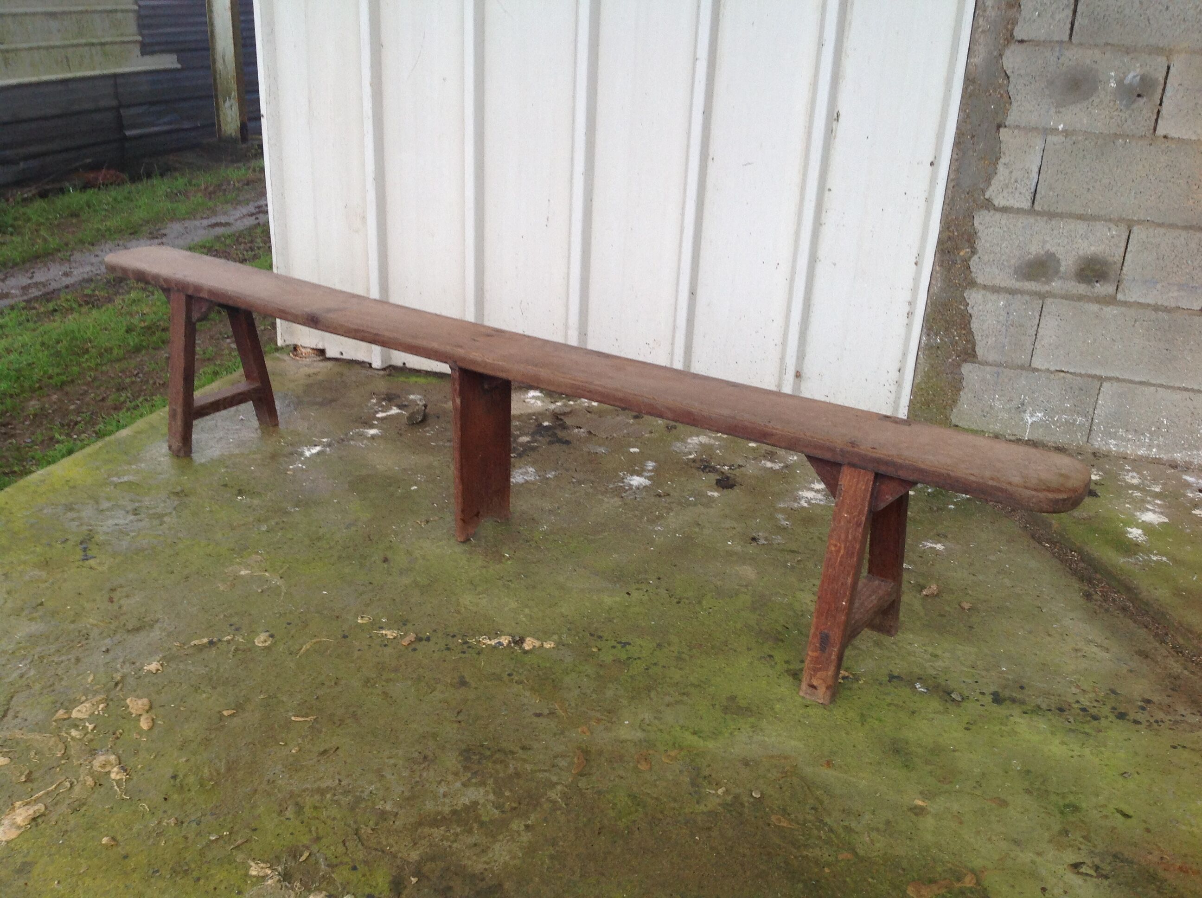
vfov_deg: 40.6
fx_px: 1214
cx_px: 601
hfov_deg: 52.7
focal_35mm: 35
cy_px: 449
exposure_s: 1/60
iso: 64
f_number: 2.4
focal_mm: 4.28
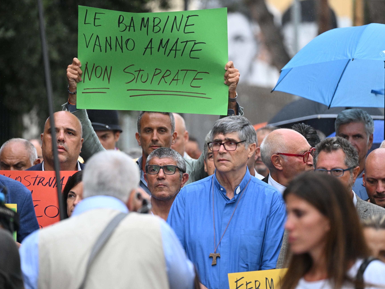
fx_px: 3136
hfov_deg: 7.0
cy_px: 144
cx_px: 179
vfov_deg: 5.3
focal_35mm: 282
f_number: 5
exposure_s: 1/1000
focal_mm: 260
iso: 4000
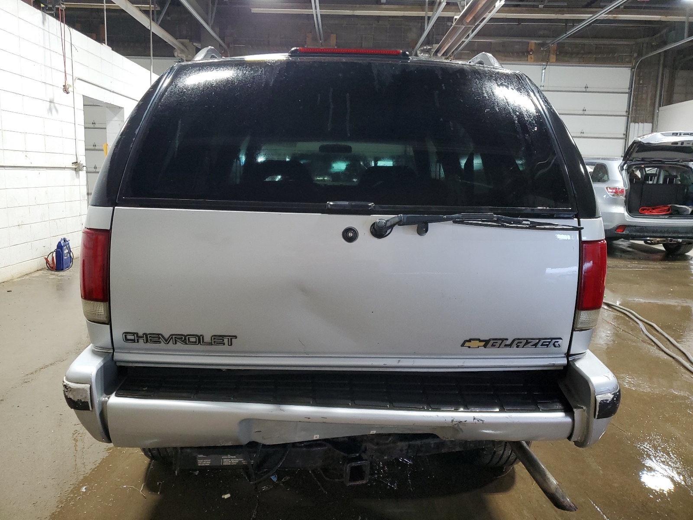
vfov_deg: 53.1
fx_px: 521
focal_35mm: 26
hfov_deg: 67.3
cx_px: 346
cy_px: 260
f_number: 1.5
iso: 133
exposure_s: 1/60.2
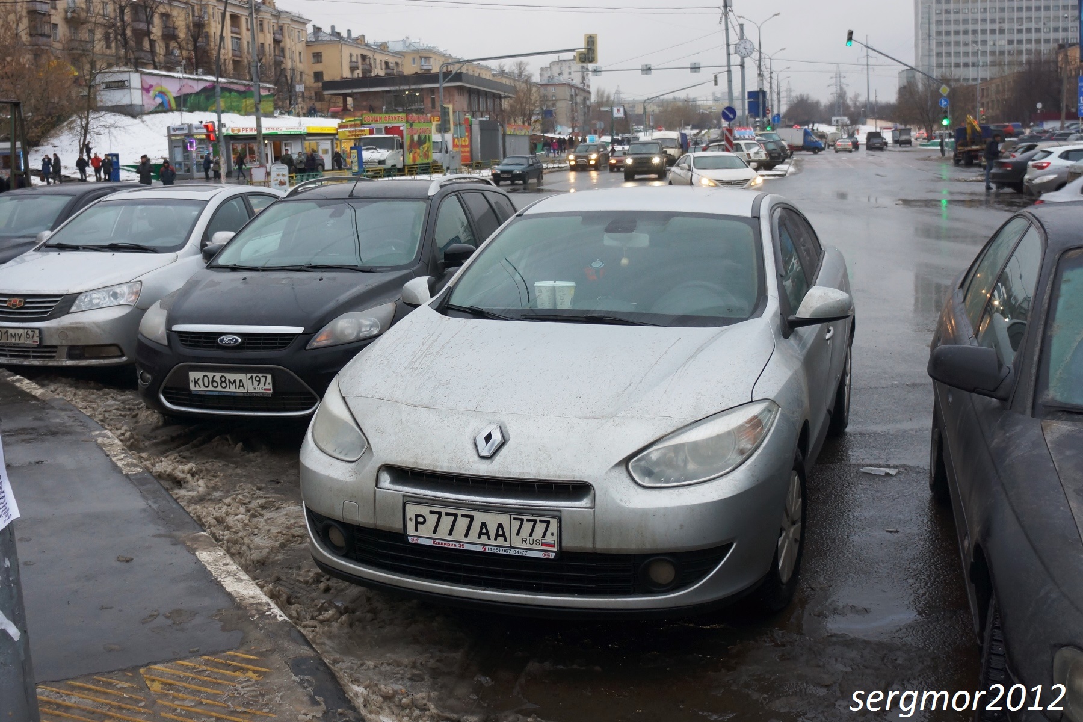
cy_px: 361
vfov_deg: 47.9
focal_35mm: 27
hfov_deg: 67.4
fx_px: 812
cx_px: 542
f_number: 4
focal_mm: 18
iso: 250
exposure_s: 1/160
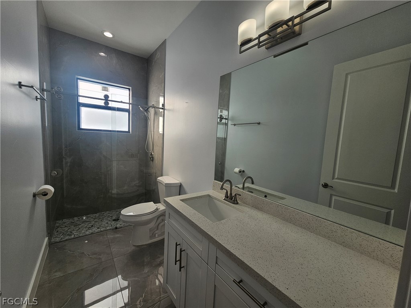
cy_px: 154
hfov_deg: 106.2
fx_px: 154
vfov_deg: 89.9
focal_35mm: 13
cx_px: 206
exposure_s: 1/250
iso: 50
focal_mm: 2.2
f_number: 2.2
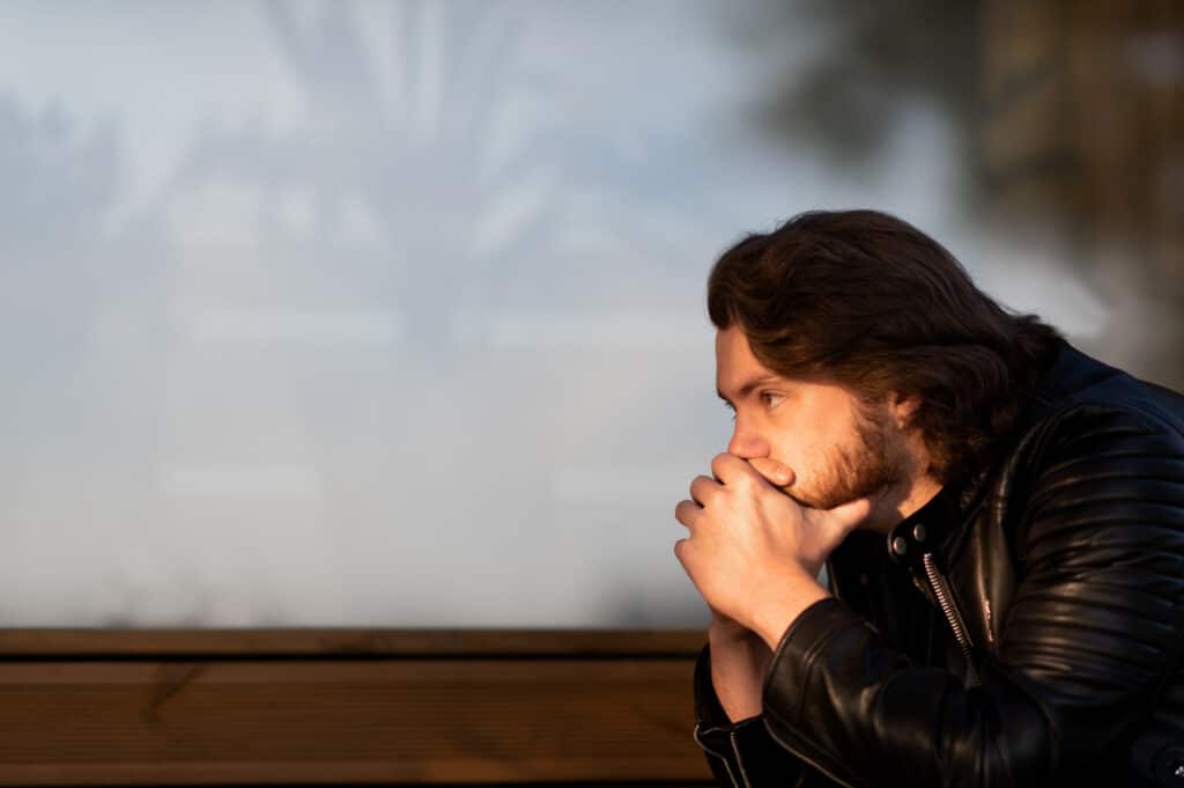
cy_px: 394
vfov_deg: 10.1
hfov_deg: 15.2
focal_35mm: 135
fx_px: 4436
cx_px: 592
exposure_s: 1/500
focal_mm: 135
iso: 100
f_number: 2.2
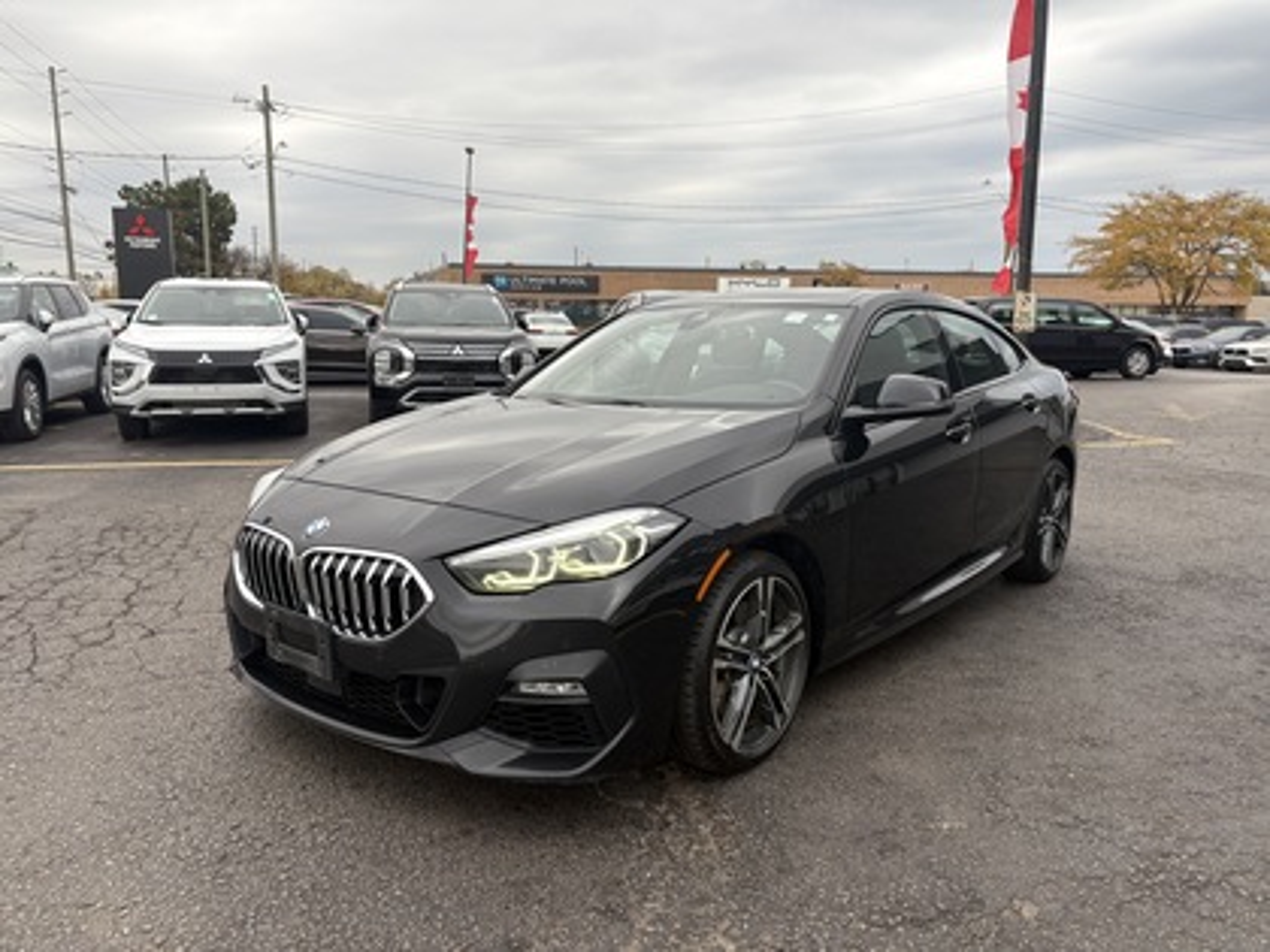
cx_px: 635
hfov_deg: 67.3
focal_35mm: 26
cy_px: 476
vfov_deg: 53.1
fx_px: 954
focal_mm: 5.96
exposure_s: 1/438
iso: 50
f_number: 1.6
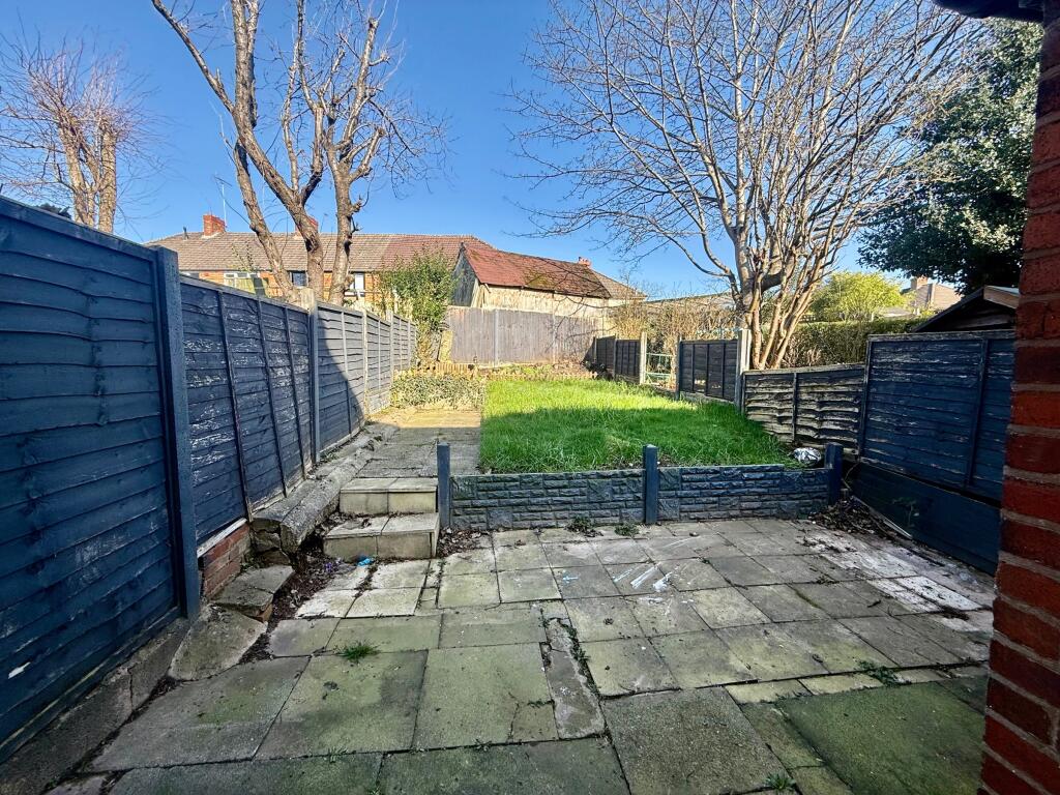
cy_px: 398
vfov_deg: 85.7
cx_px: 530
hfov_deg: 102.1
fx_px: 429
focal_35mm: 14
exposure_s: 1/554
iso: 50
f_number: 2.2
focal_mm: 2.22
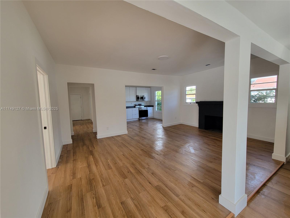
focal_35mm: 13
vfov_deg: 89.9
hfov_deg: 106.2
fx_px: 109
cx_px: 145
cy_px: 109
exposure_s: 1/120
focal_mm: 2.2
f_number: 2.2
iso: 64
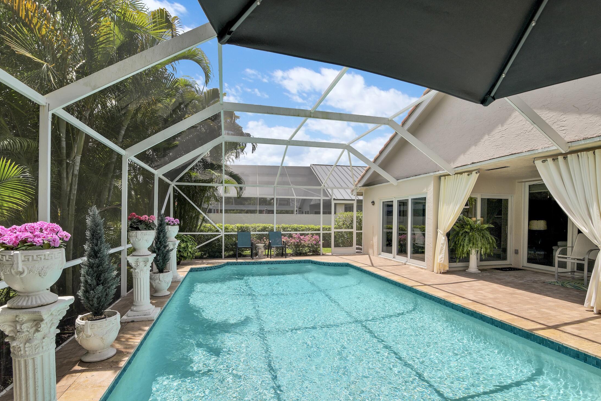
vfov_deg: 70.5
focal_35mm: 17
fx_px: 284
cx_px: 300
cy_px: 207
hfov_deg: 93.3
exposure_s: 1/500
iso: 200
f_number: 8
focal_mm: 16
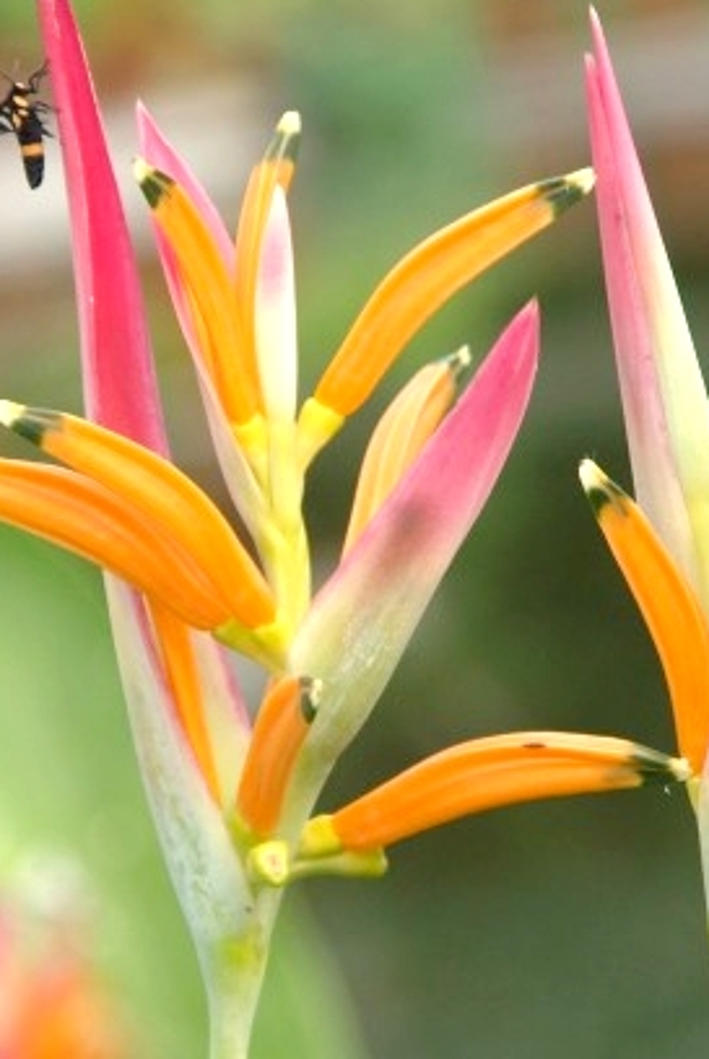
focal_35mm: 341
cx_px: 373
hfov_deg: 4.0
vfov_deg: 6.0
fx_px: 10047
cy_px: 249
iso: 800
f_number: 5.6
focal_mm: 116
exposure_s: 1/350
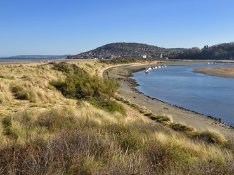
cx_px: 128
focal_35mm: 46
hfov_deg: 41.2
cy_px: 88
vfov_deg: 31.5
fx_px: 311
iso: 200
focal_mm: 42
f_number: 11
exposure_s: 1/320
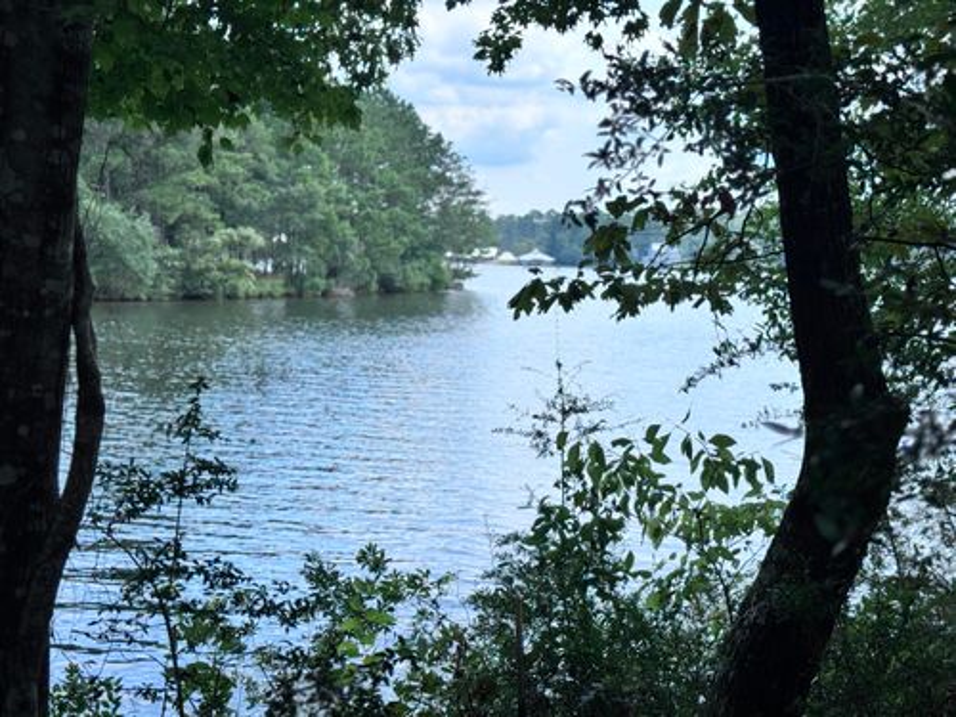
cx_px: 478
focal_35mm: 48
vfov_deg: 30.3
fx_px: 1326
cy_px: 358
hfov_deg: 39.7
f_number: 1.78
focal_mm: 6.76
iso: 64
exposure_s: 1/2717
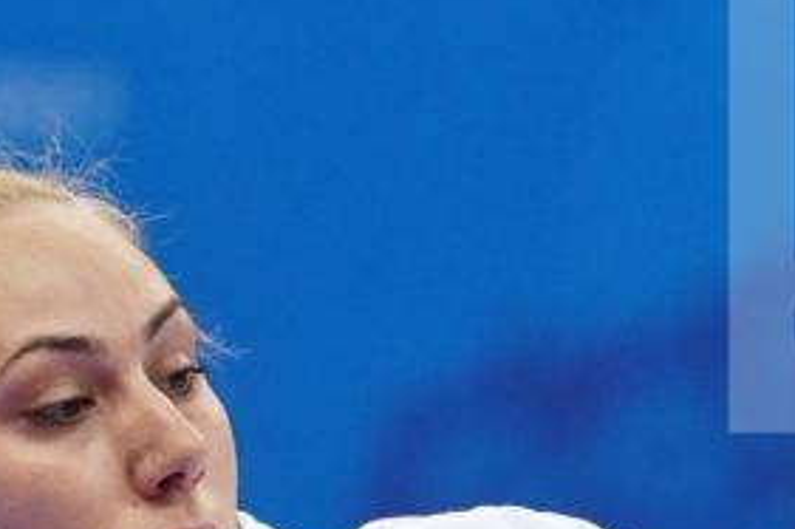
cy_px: 1177
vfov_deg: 1.1
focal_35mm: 1282
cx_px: 993
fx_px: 28293
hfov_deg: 1.6
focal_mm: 200
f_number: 2.8
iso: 1600
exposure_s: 1/1000
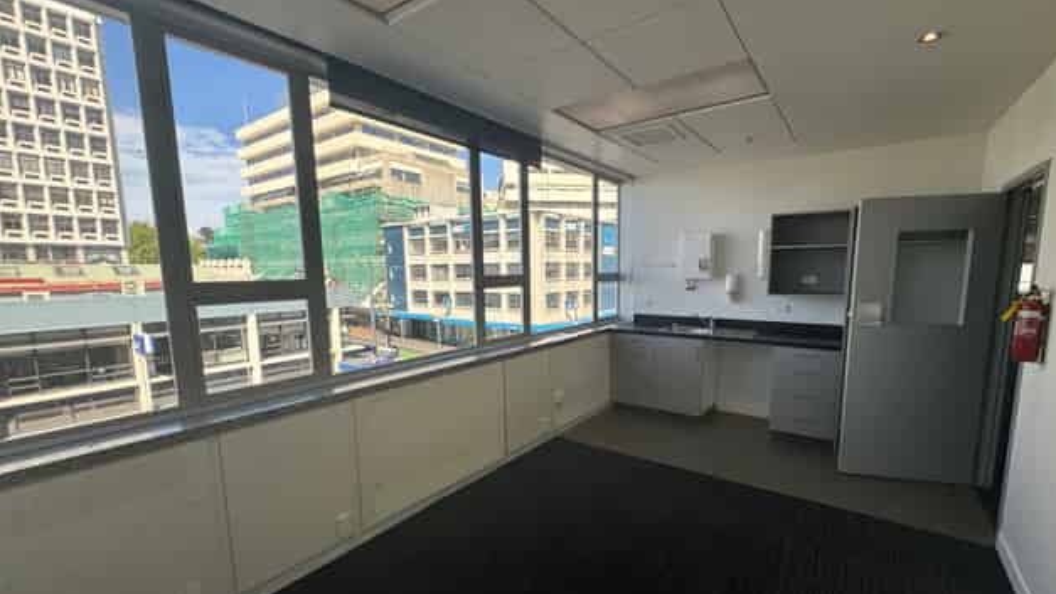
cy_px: 332
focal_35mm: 16
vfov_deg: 66.9
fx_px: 448
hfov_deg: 99.3
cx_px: 552
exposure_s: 1/418
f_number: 2.2
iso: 40
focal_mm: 2.22
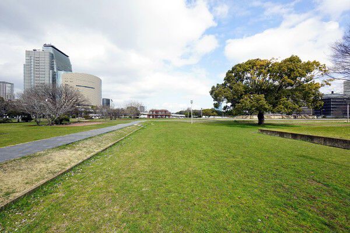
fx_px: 146
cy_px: 116
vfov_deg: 77.3
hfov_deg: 100.4
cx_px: 175
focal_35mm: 15
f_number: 11
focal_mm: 10
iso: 100
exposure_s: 1/80
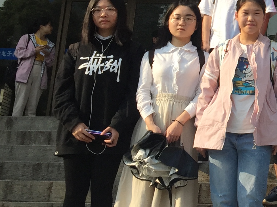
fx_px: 776
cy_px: 0
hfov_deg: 17.4
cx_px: 459
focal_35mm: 97
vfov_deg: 15.0
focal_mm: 4.15
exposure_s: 1/1068
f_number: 2.2
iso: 32
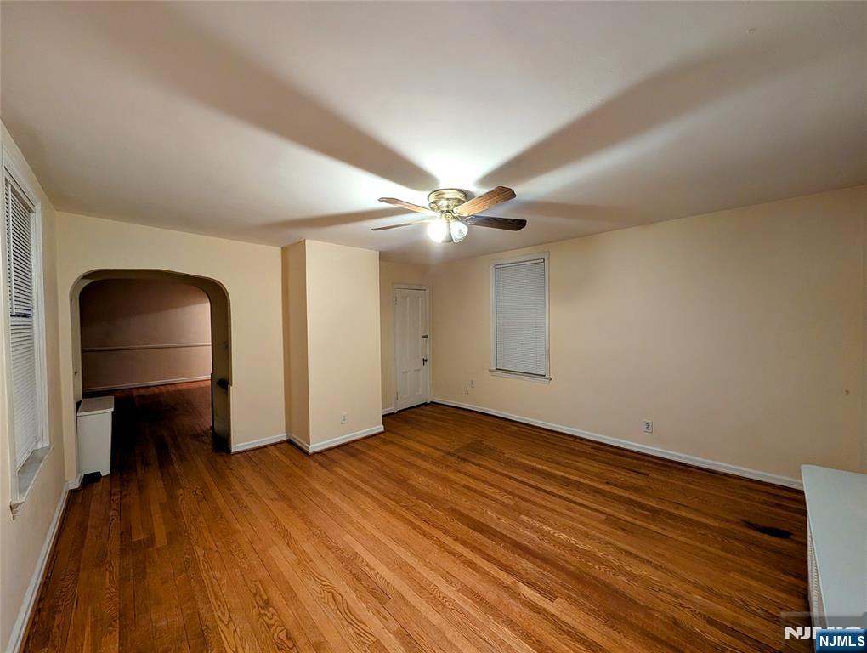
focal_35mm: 12
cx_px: 434
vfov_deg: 94.6
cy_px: 326
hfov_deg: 110.5
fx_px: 301
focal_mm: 2.02
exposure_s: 1/24
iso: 287
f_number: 1.7
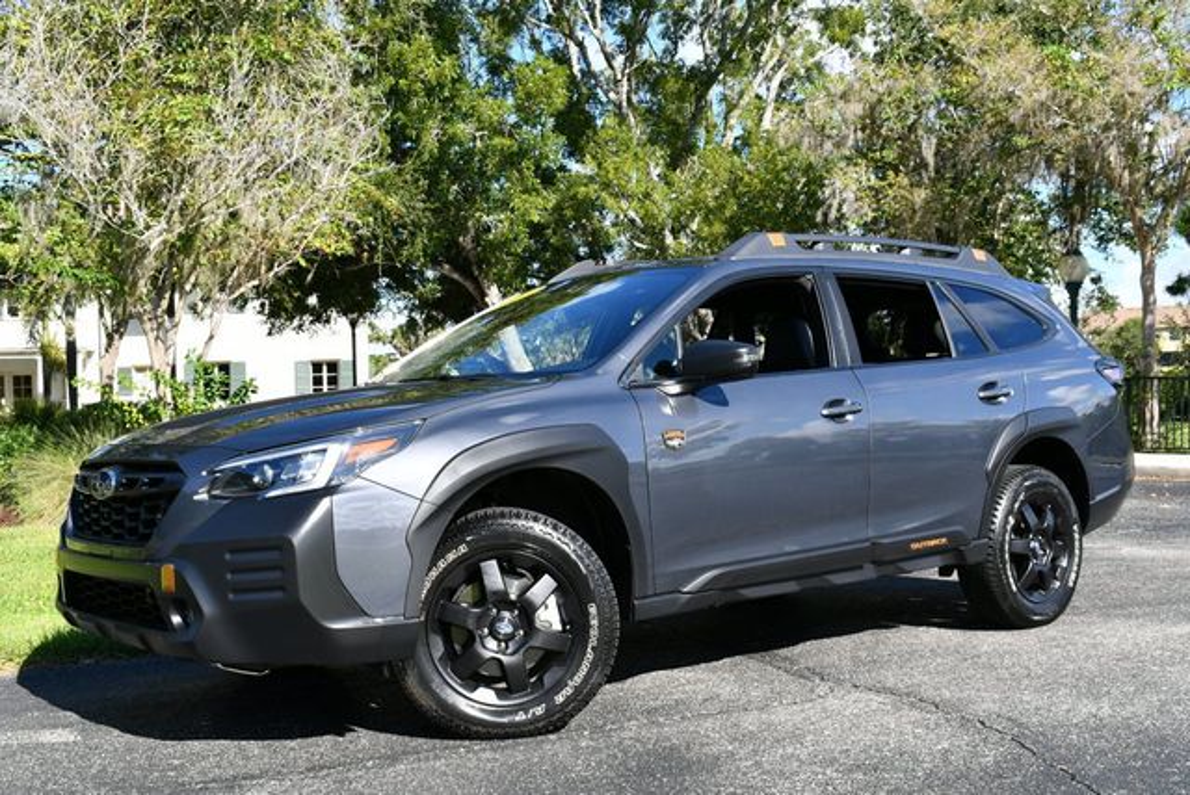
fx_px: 1456
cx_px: 595
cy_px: 398
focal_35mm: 44
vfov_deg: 30.6
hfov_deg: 44.5
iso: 160
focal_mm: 22
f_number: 8
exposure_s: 1/250
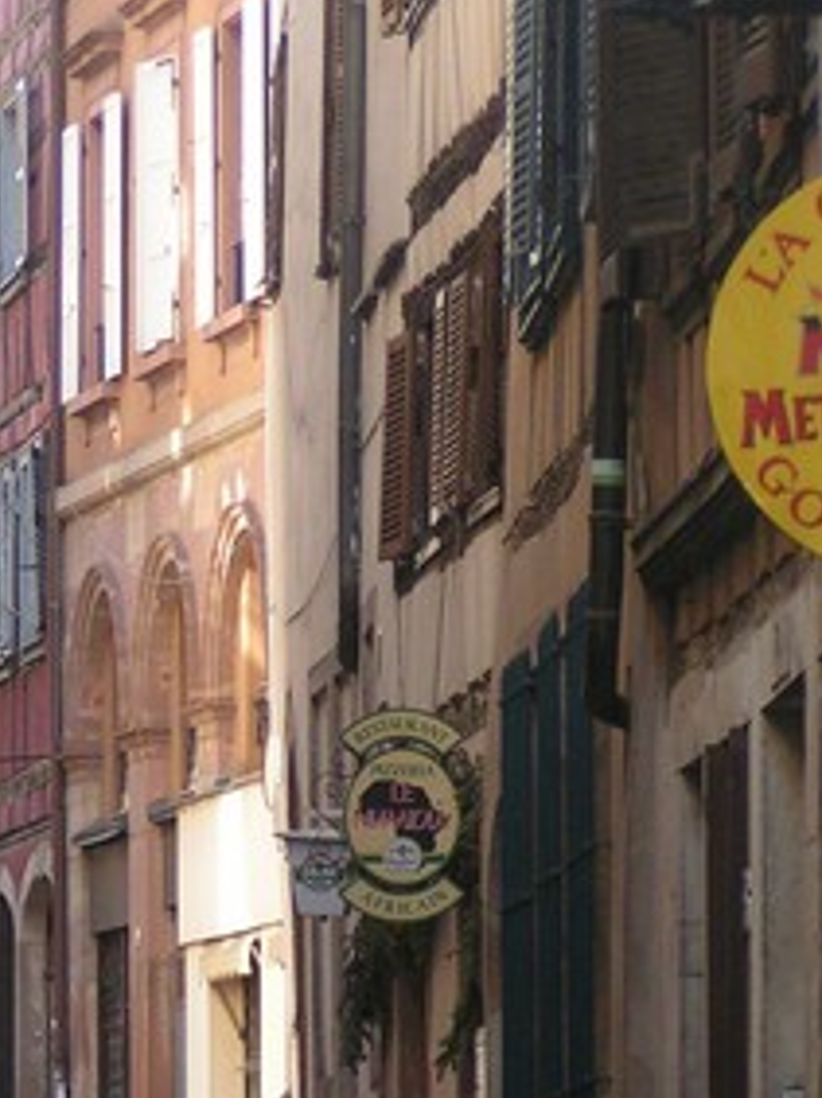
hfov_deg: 4.2
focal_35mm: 357
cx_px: -39
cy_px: 925
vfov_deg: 5.5
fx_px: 11320
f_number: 3.5
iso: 160
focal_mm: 25.1
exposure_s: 1/200
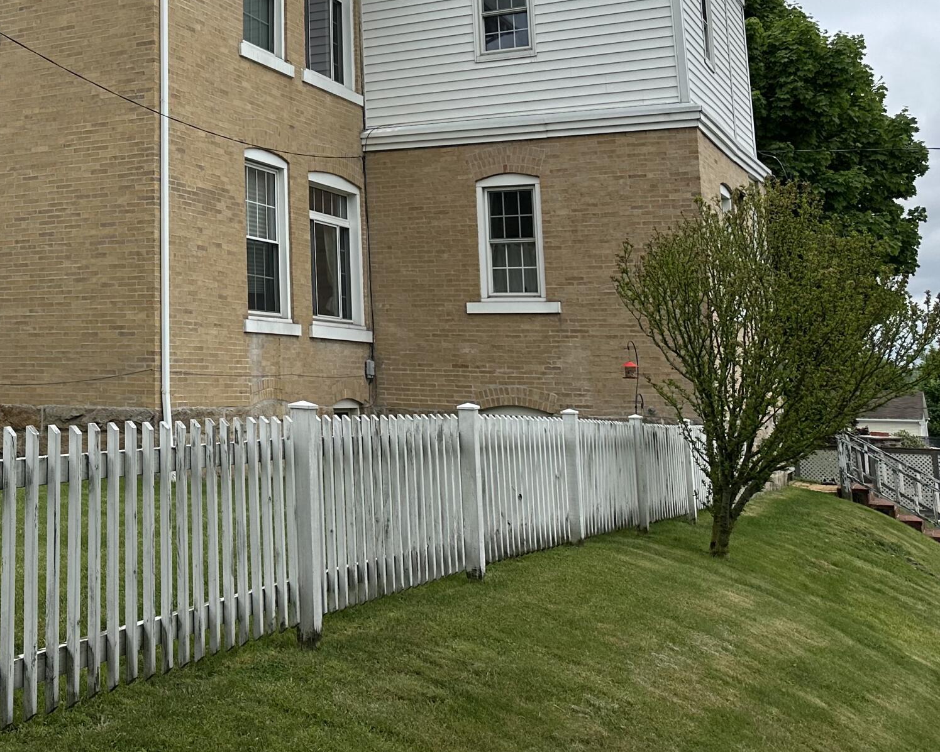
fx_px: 1308
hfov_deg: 36.6
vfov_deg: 31.0
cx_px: 63
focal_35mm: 47
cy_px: 116
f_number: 1.78
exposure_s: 1/5263
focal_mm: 6.86
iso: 80
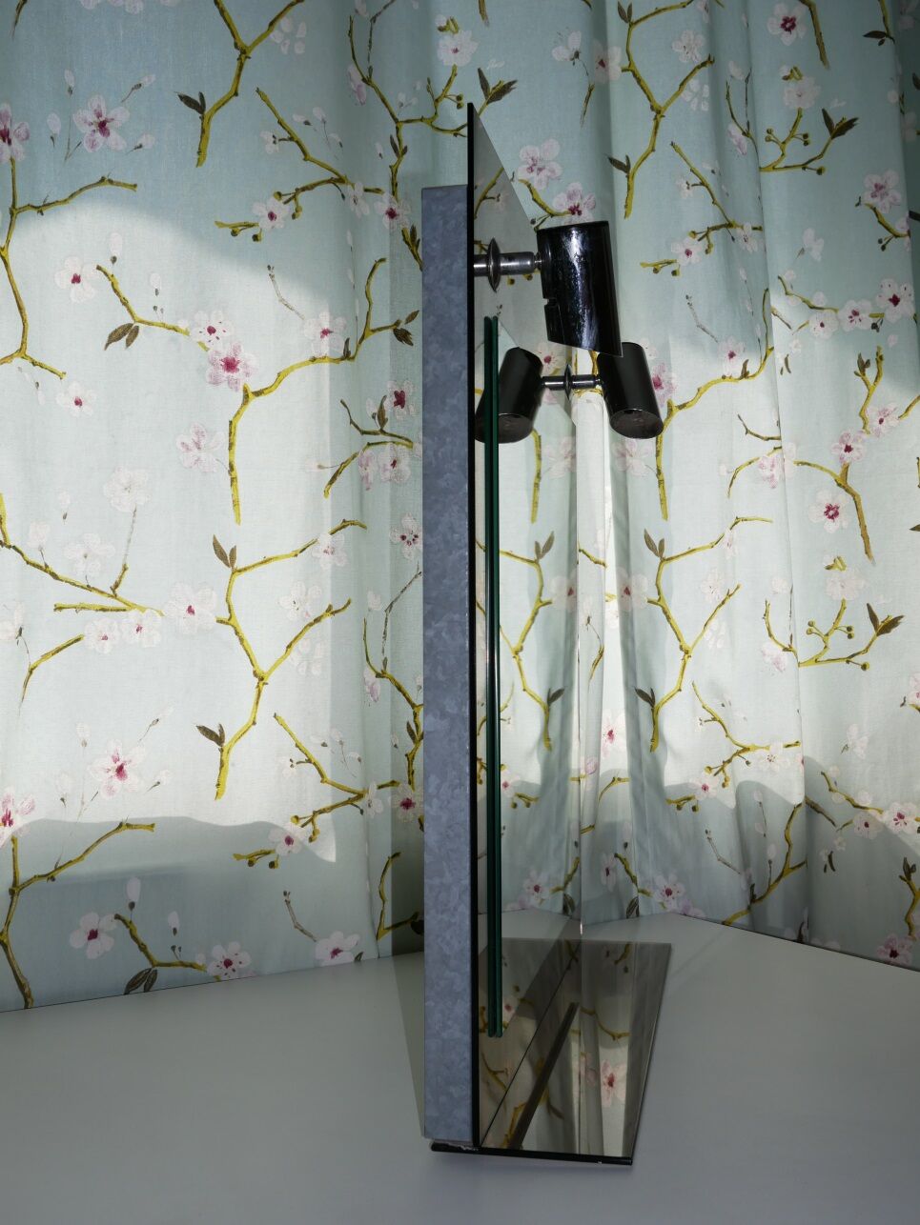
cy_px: 612
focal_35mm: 40
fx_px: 1417
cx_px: 460
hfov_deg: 36.0
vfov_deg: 46.8
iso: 200
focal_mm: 20
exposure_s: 1/160
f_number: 8
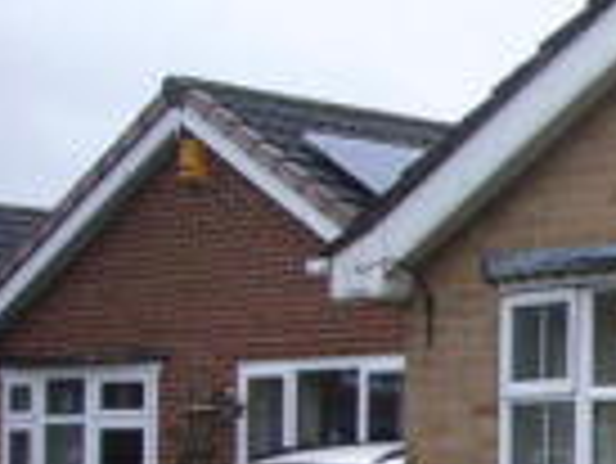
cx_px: 1198
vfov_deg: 12.4
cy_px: 439
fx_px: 2119
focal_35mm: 119
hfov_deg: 14.1
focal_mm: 4.6
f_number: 2.8
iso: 100
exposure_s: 1/30
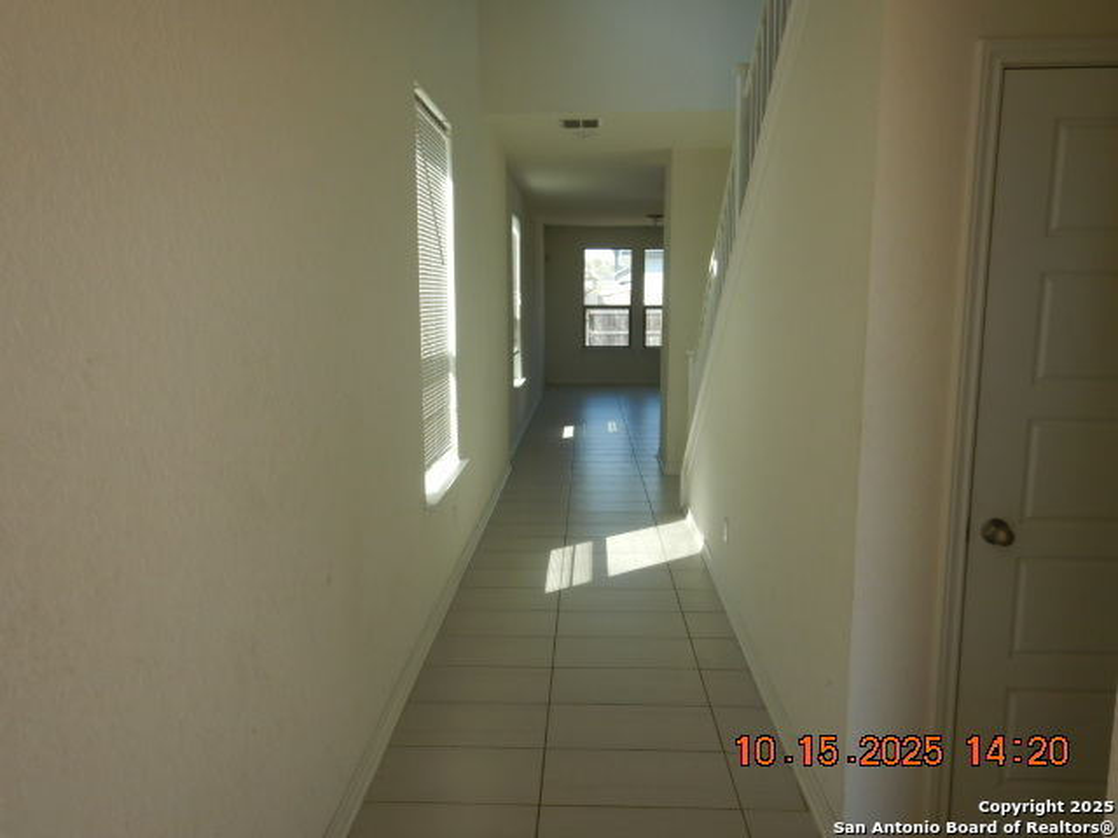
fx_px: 775
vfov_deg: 56.8
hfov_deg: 71.6
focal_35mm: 24
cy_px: 419
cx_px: 559
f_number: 2.8
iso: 125
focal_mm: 4.3
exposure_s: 1/250
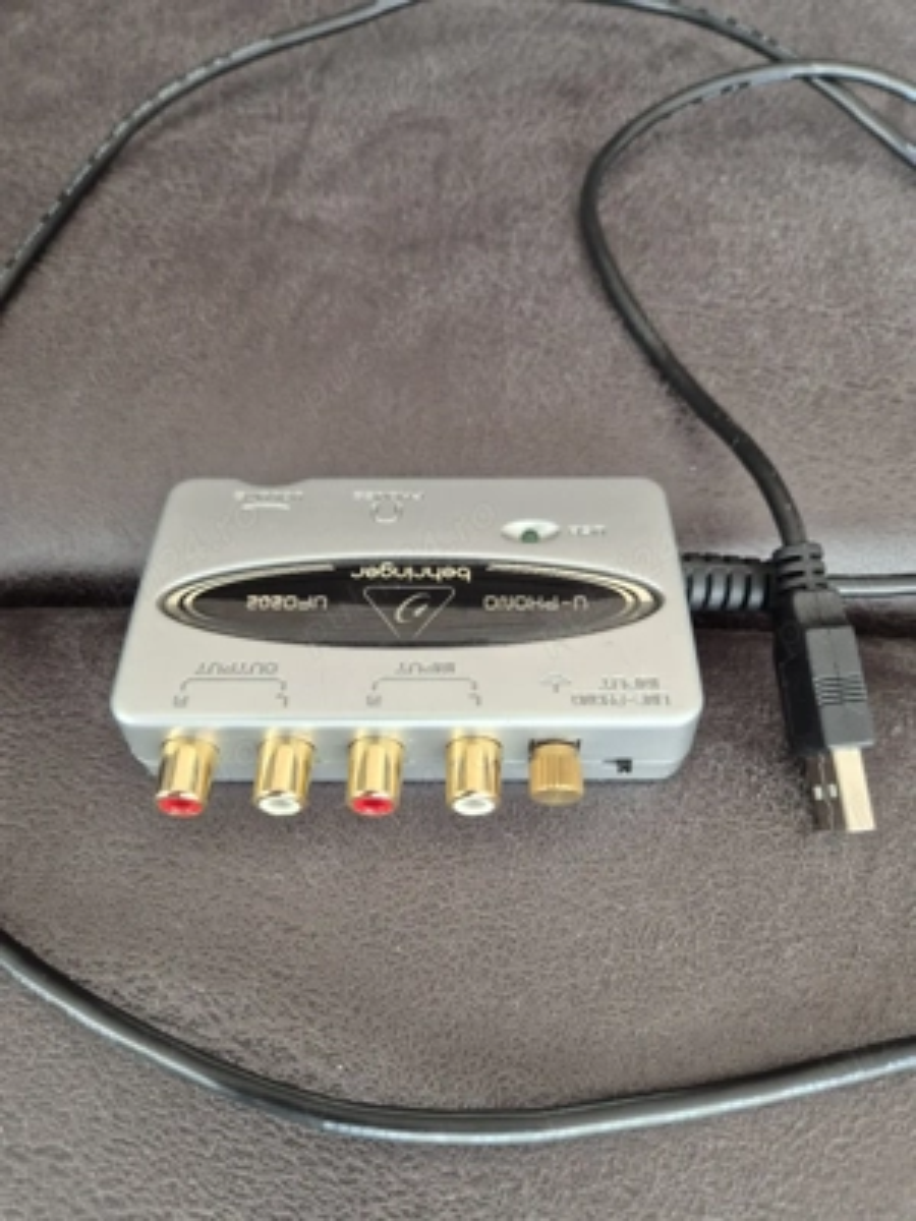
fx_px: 811
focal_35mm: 23
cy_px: 610
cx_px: 458
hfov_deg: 58.9
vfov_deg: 73.9
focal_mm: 5.4
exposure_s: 1/182
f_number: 1.8
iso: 200
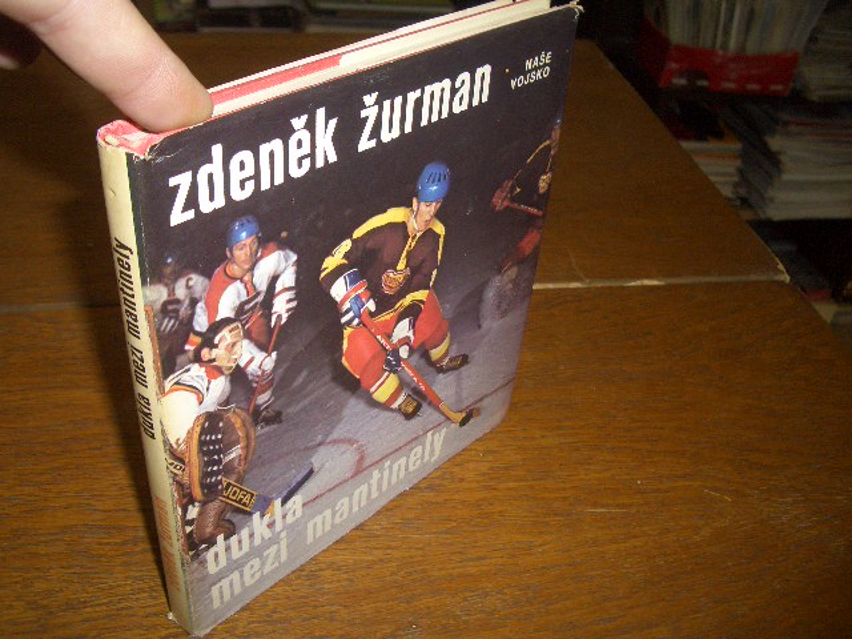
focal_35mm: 35
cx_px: 426
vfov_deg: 40.7
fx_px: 861
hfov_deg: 52.6
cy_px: 320
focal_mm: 5.8
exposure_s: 1/60
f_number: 2.6
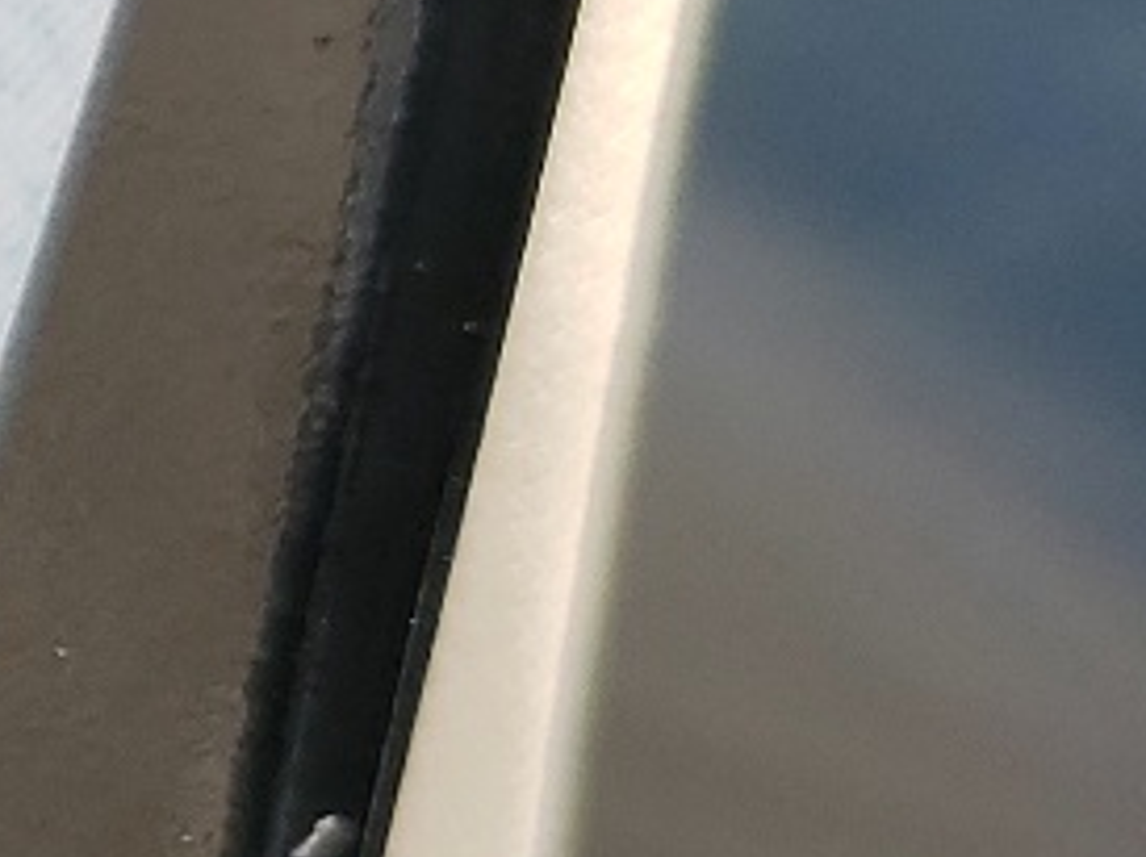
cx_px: -1932
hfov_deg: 10.5
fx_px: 5028
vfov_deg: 9.7
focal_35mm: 152
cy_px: 167
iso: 50
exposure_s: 1/370
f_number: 1.5
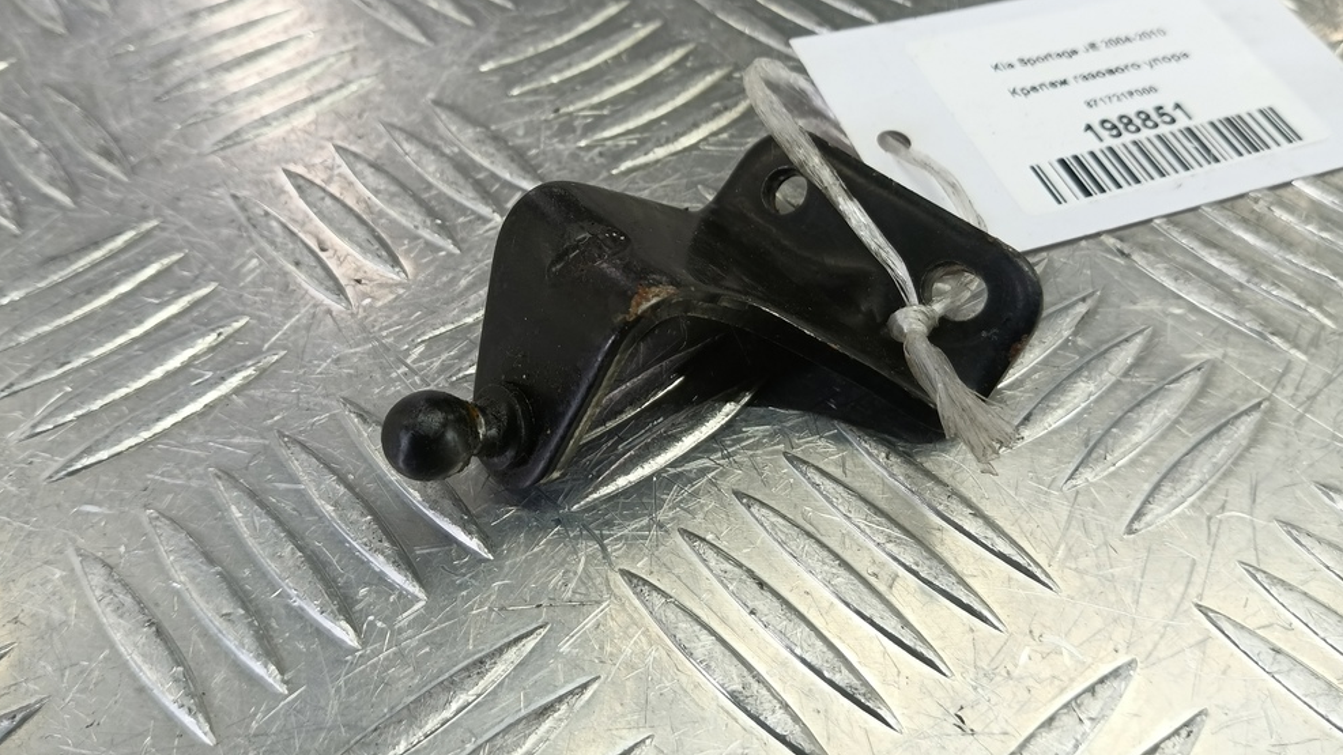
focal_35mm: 26
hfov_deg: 71.9
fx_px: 926
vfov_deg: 44.1
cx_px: 663
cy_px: 290
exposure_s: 1/50
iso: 116
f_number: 1.6
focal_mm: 4.11
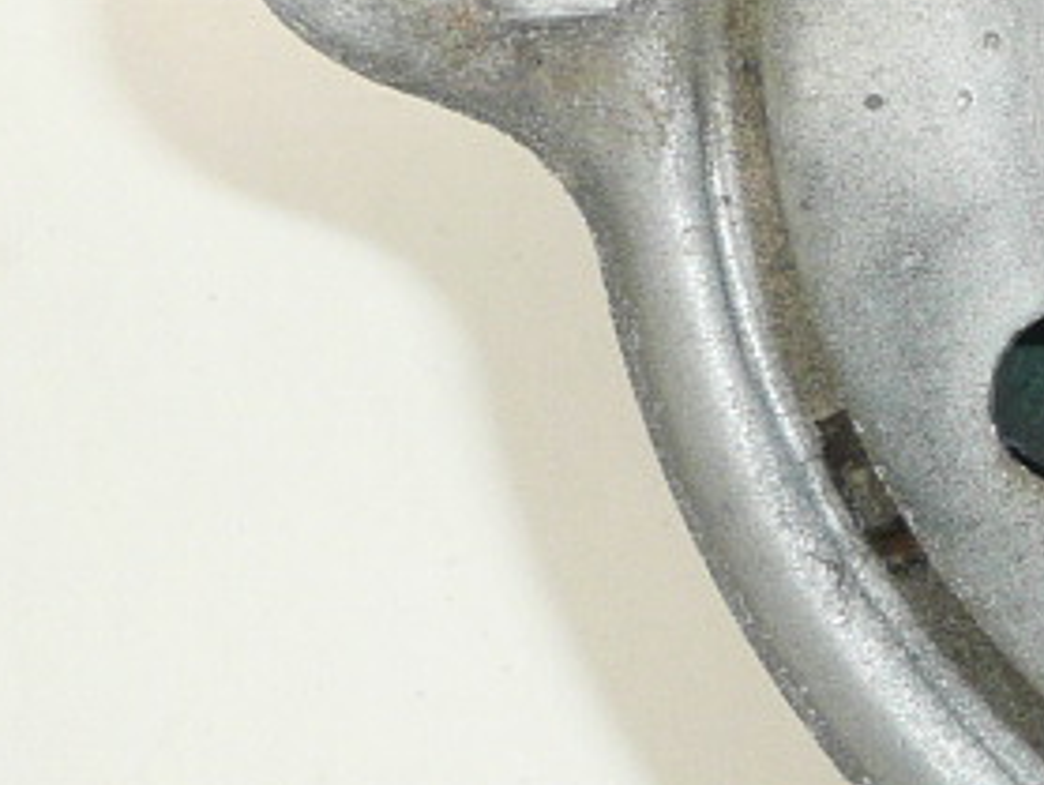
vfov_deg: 10.7
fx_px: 4166
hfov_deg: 12.3
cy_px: 210
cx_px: 2231
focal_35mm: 138
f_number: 3.3
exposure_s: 1/80
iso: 100
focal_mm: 4.6
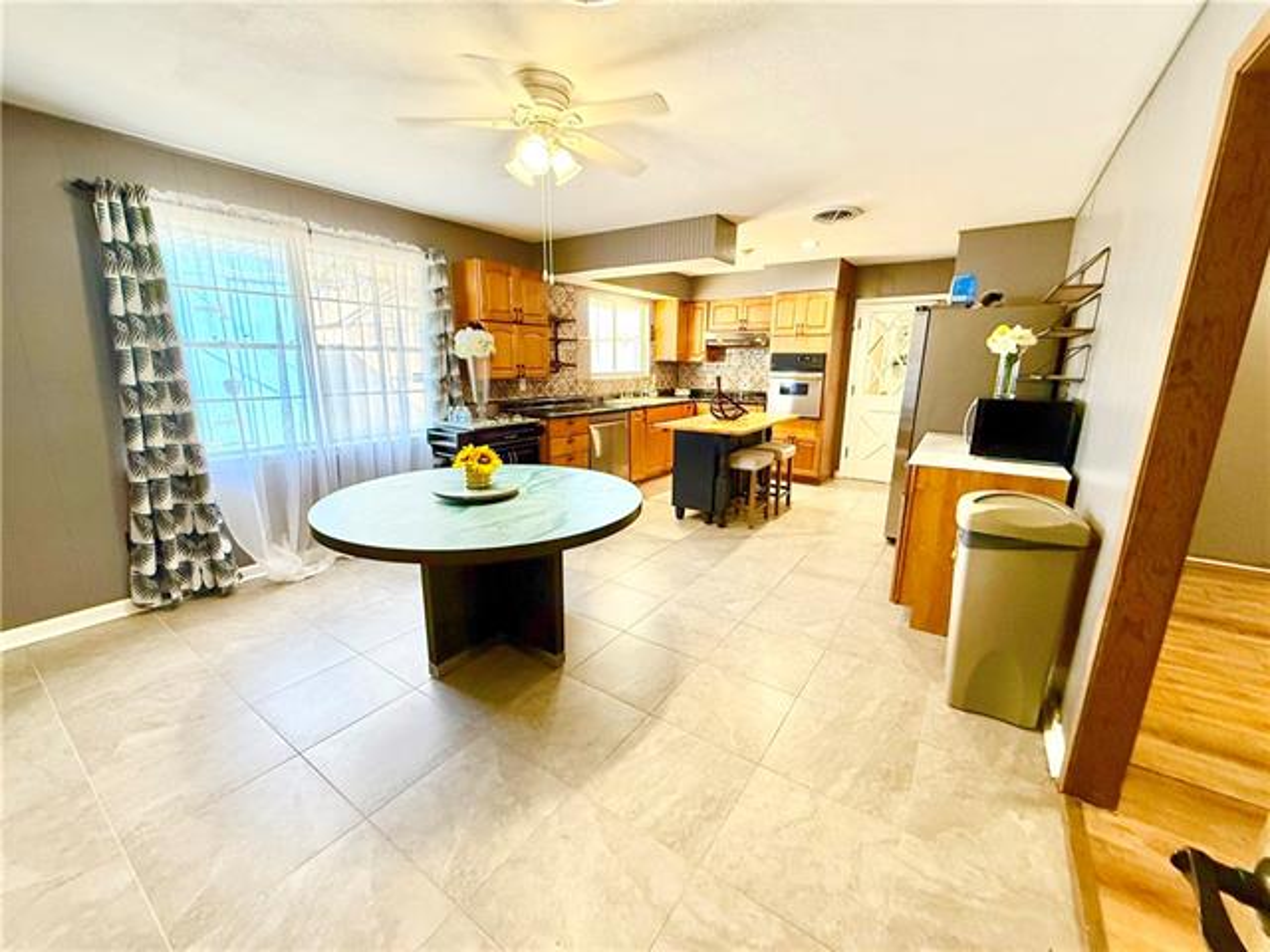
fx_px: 514
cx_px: 635
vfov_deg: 85.7
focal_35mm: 14
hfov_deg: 102.1
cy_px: 476
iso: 400
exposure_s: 1/60
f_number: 2.2
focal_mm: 2.22
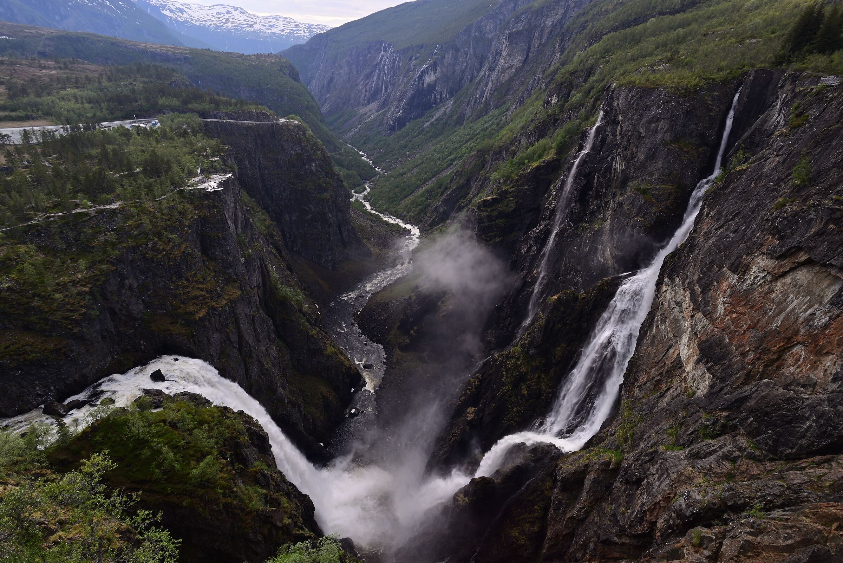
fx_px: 398
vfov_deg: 70.5
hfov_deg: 93.3
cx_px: 422
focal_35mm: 17
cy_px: 282
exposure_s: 1/60
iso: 100
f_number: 13
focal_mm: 17
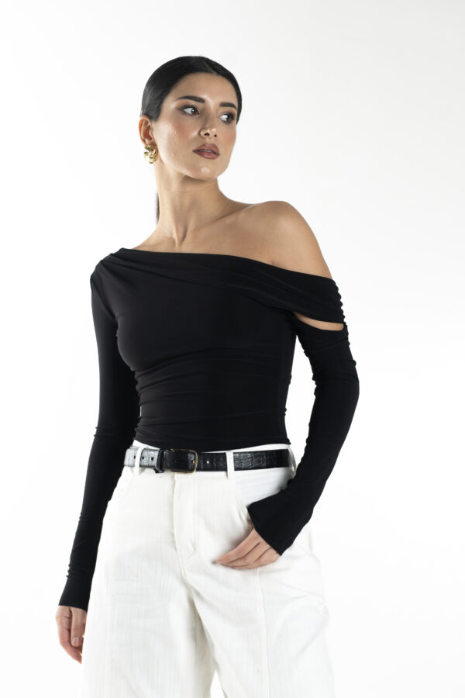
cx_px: 232
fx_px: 1453
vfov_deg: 27.0
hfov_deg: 18.2
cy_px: 349
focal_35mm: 75
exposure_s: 1/200
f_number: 4.5
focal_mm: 50
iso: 80
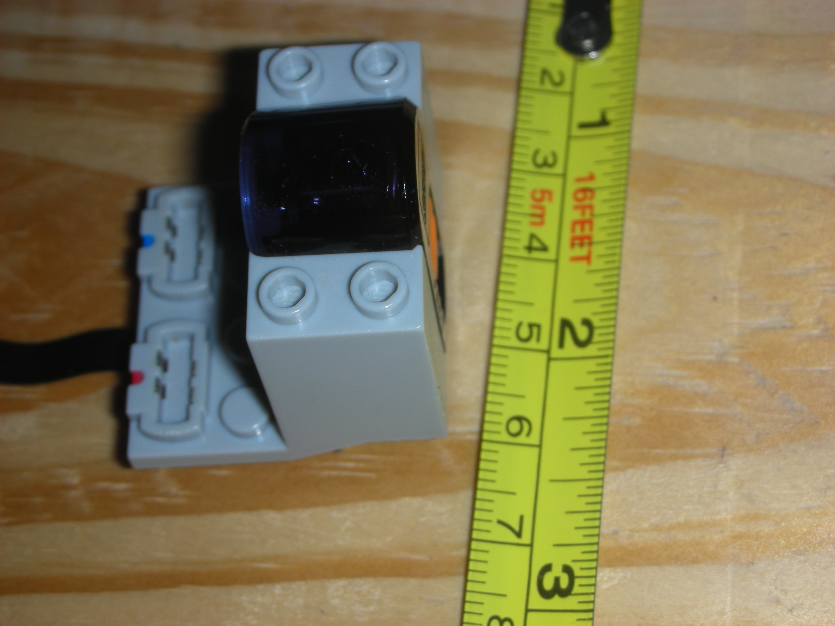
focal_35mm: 73
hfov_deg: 26.7
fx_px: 1761
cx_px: 418
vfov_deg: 20.2
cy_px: 313
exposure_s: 1/120
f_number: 12.4
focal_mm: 12.2
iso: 50
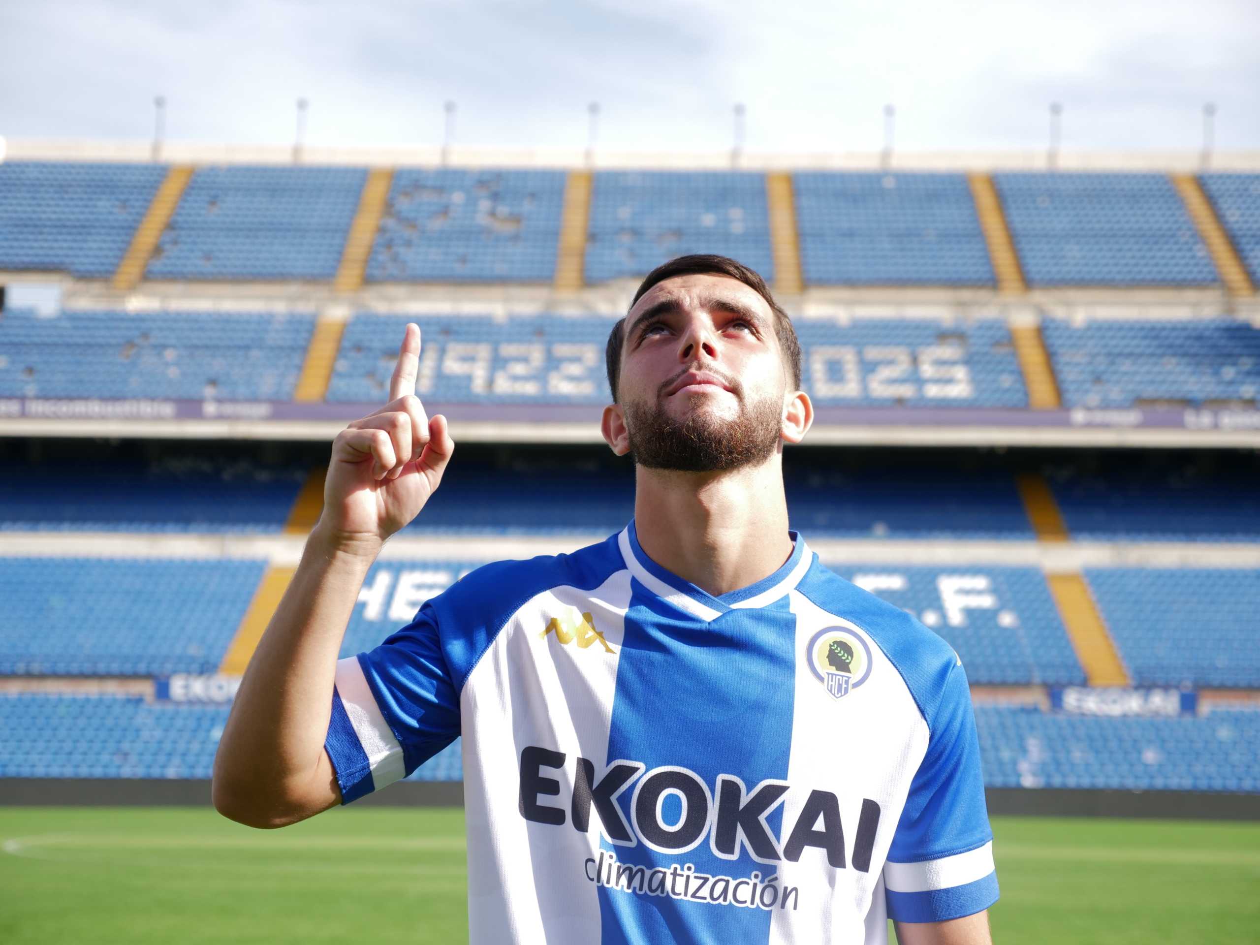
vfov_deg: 22.9
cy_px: 472
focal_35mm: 64
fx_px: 2330
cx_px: 630
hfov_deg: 30.3
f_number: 2.8
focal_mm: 32
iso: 100
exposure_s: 1/1000
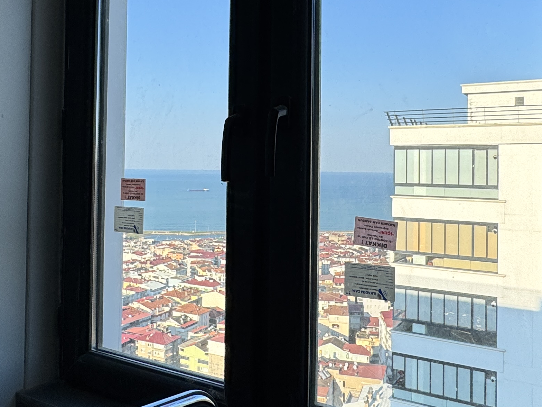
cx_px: 234
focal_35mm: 36
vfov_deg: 39.4
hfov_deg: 51.2
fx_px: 564
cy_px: 156
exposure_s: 1/1178
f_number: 2.2
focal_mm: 2.22
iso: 40
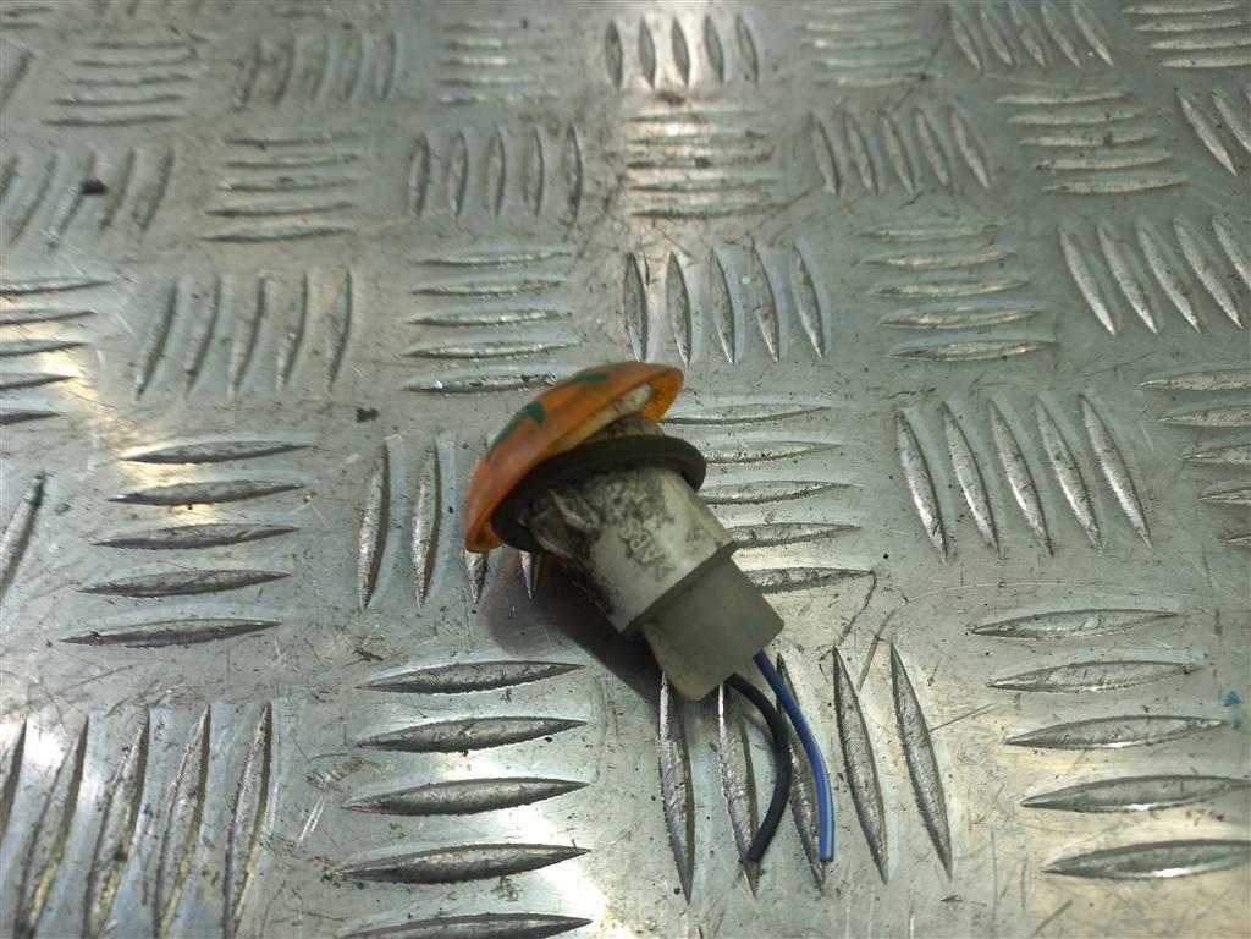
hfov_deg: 69.4
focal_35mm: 25
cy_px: 470
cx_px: 626
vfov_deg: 54.9
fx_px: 903
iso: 50
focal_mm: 4.6
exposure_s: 1/50
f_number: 1.8
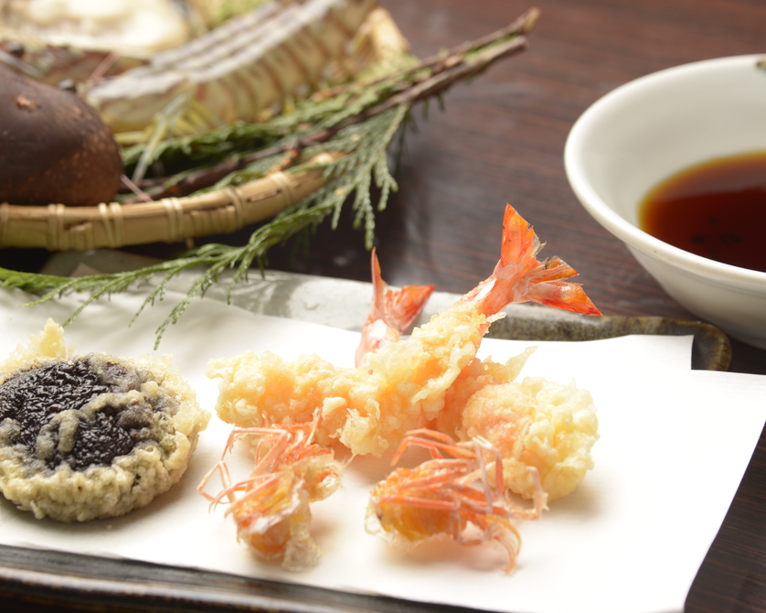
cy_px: 281
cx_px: 363
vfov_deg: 12.7
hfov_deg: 15.9
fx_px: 2743
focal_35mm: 121
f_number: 6.3
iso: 100
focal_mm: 90
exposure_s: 1/125
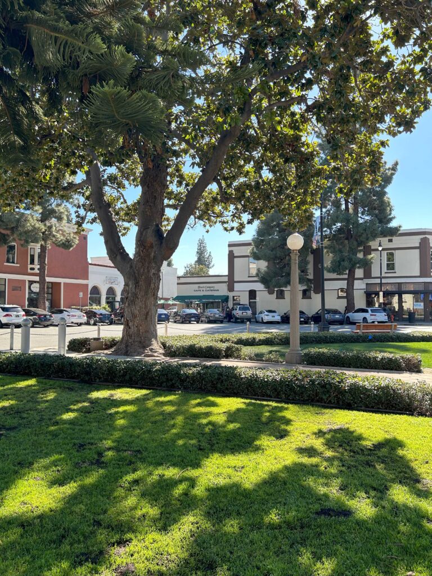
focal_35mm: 26
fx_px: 433
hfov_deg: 53.1
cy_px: 288
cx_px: 216
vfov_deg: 67.3
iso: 50
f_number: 1.5
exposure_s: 1/709
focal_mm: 5.7
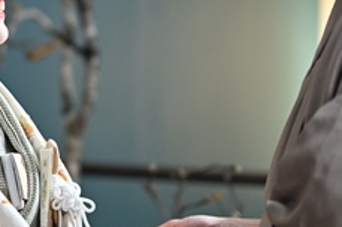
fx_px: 2125
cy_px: 26
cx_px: -108
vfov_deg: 6.1
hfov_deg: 9.0
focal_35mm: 224
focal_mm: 50
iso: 320
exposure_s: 1/60
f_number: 1.2
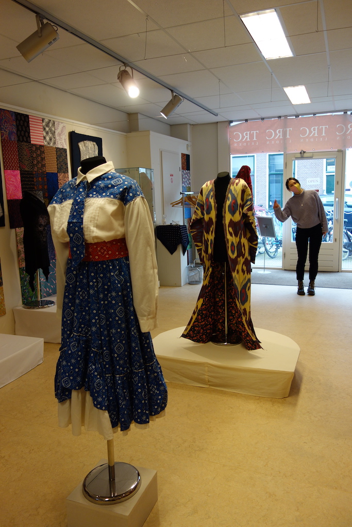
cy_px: 264
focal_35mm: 28
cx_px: 176
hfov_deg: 46.4
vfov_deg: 65.5
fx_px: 410
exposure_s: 1/100
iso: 125
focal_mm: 10.4
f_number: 2
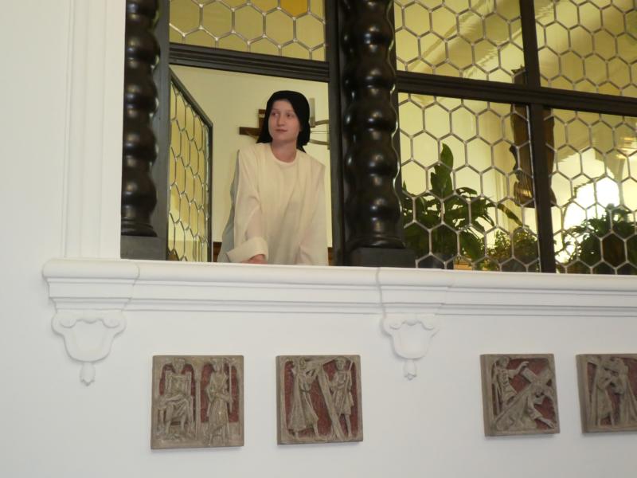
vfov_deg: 30.9
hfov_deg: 40.4
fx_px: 865
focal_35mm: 47
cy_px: 239
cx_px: 318
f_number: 4
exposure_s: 1/60
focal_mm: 8.4
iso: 640
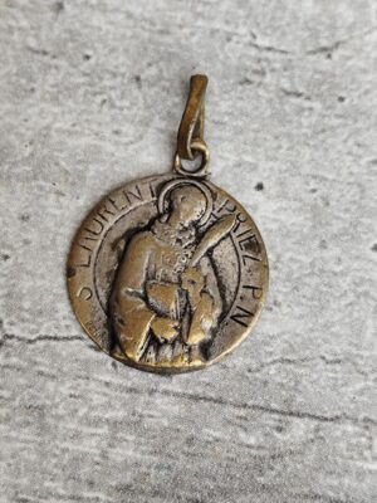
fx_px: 1350
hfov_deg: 15.9
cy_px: 252
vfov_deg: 21.1
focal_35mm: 93
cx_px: 188
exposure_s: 1/100
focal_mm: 6.19
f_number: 1.65
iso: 64
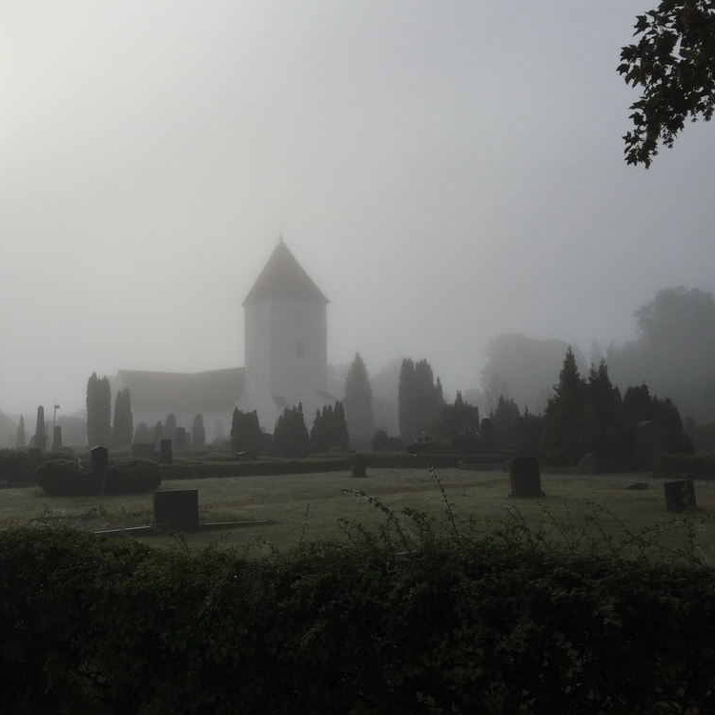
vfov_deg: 47.2
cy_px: 351
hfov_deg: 46.7
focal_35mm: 35
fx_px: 818
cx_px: 256
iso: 32
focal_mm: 4.15
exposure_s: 1/4405
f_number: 2.2
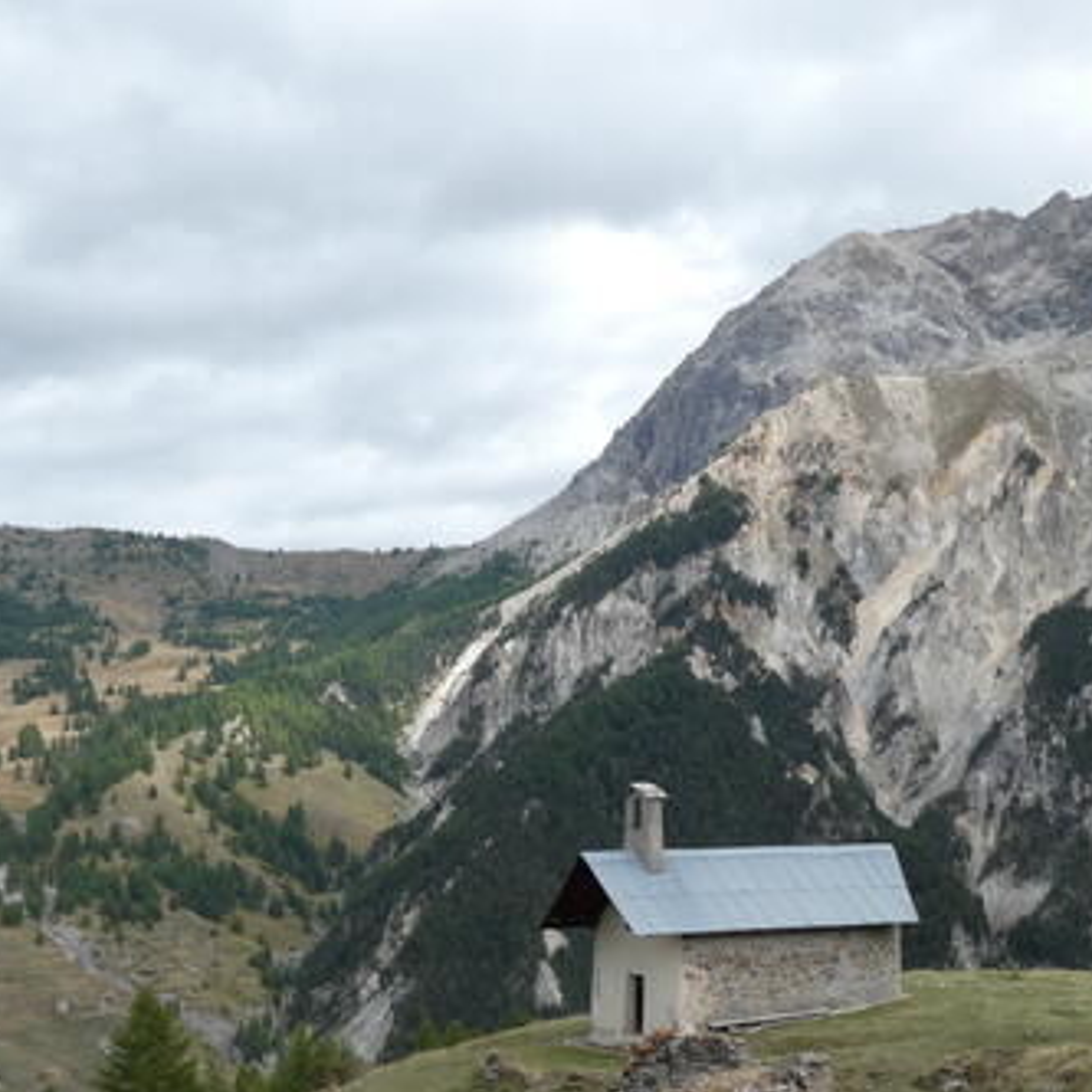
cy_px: 600
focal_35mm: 56
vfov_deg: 30.5
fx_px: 1999
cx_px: 603
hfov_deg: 30.5
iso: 80
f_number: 3.6
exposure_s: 1/500
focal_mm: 5.8
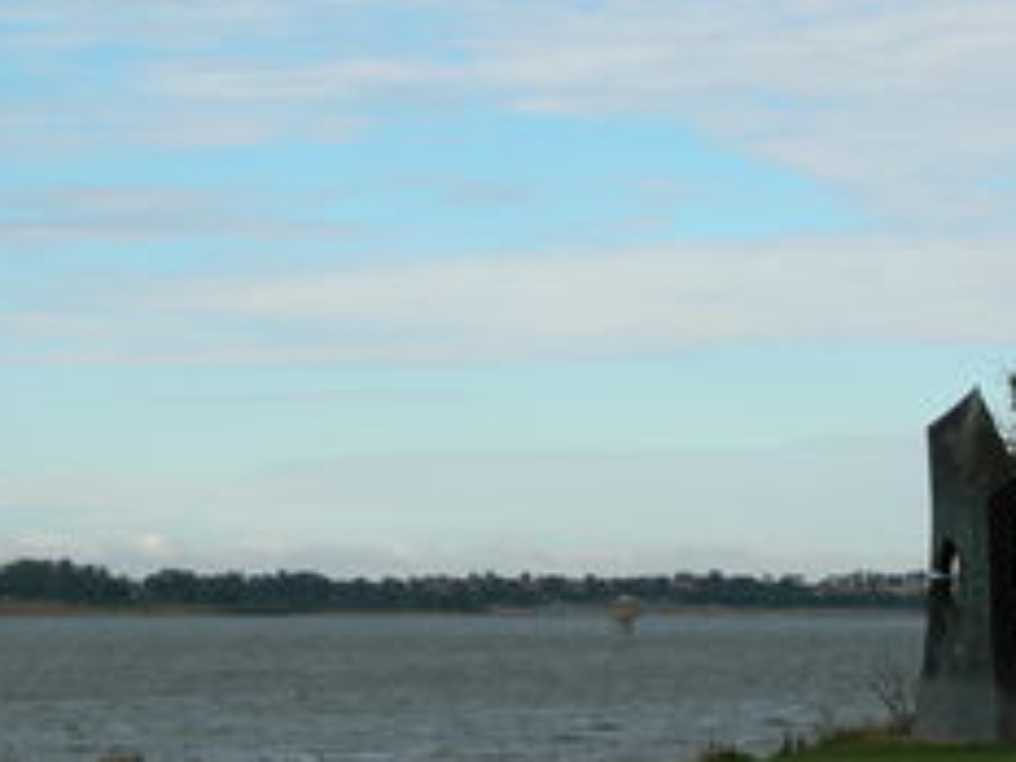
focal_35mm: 143
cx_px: 359
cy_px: 416
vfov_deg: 10.4
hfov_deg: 13.8
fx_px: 4197
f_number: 4.9
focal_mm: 21
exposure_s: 1/406
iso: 100
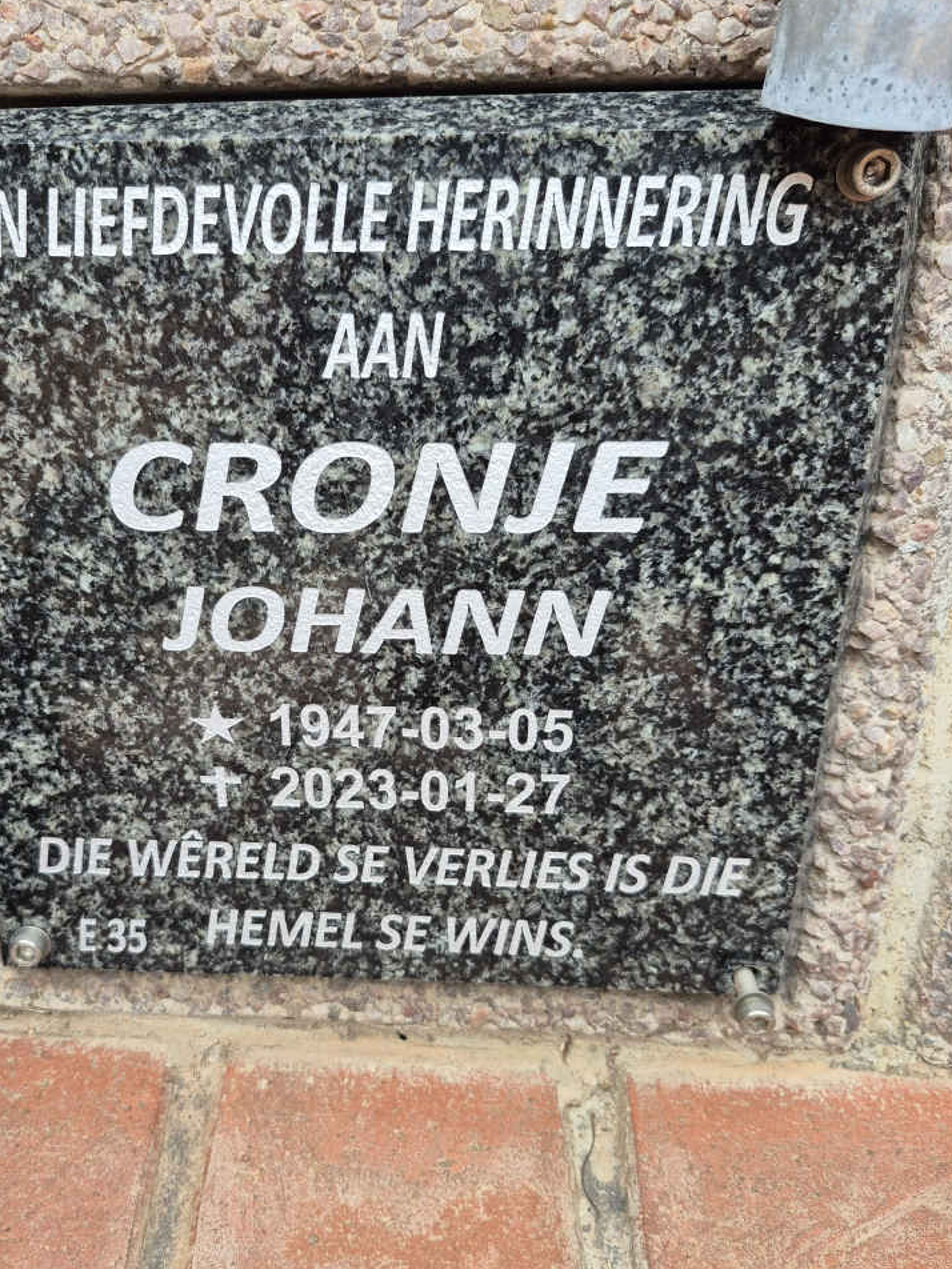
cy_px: 694
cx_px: 384
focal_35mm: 29
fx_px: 1063
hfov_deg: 48.0
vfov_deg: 61.5
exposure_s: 1/180
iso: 80
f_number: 1.8
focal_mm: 5.4
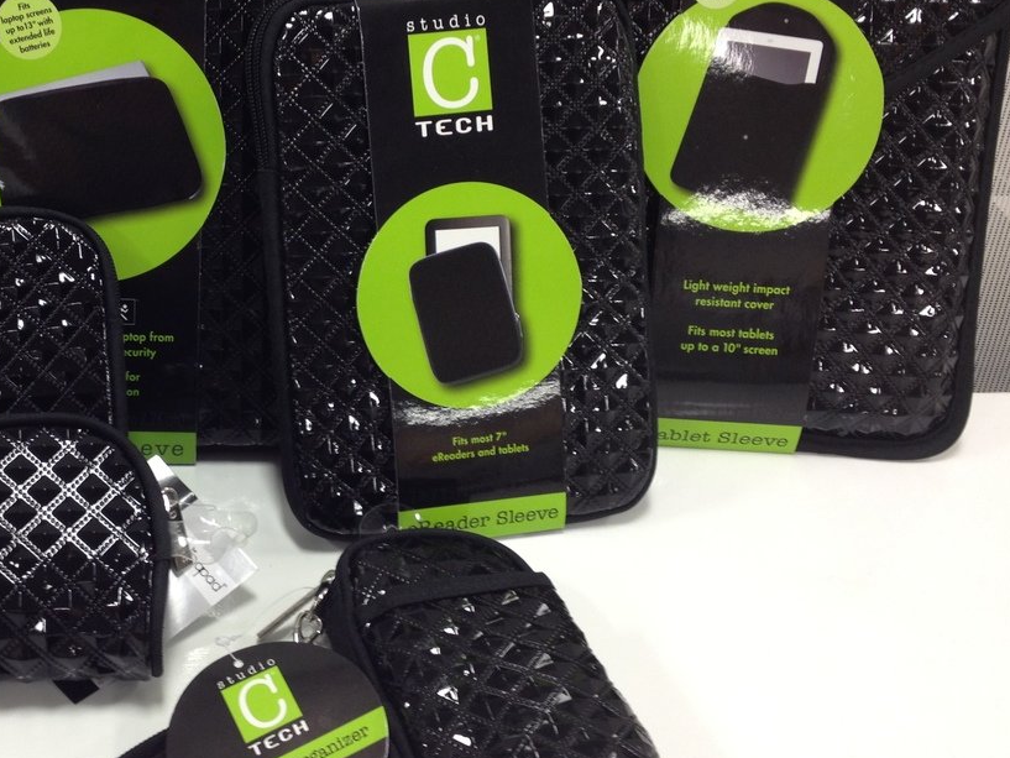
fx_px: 1751
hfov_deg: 31.6
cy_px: 336
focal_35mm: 60
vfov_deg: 24.4
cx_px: 258
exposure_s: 1/20
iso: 64
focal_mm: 4.28
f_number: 2.4
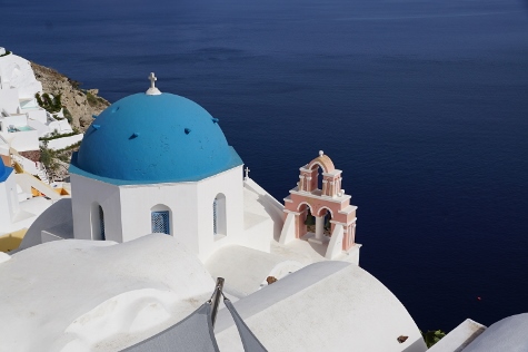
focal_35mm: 42
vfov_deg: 31.8
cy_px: 176
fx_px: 616
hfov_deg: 46.4
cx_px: 264
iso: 100
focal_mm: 28
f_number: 10
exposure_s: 1/400
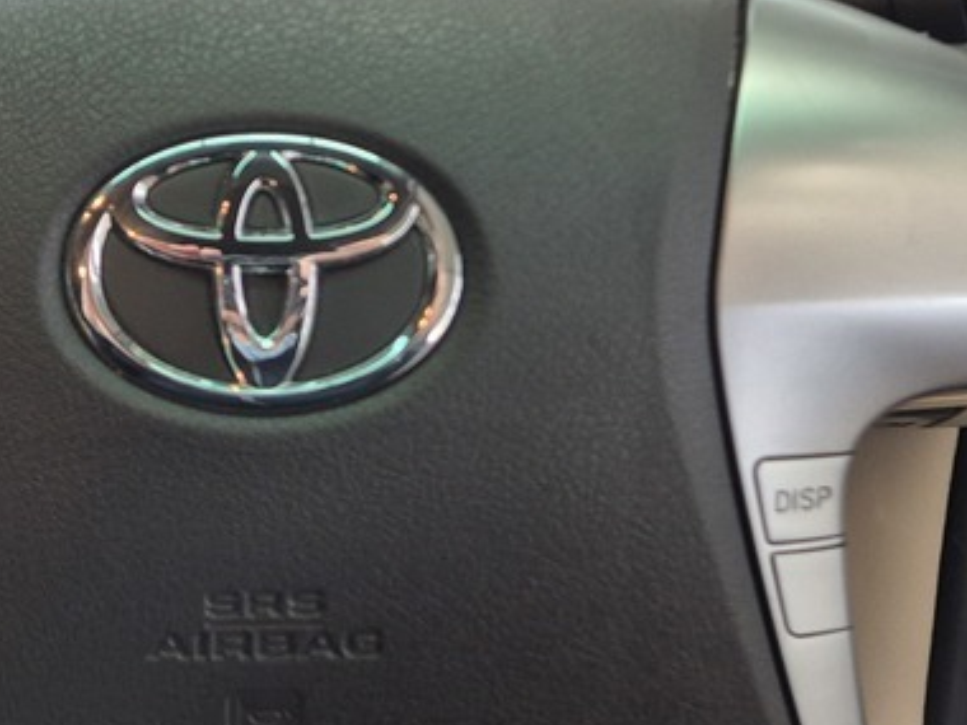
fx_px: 1732
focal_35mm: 62
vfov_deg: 22.1
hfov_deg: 30.7
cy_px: -112
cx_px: 244
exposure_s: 1/62
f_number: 1.8
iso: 320
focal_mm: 5.4
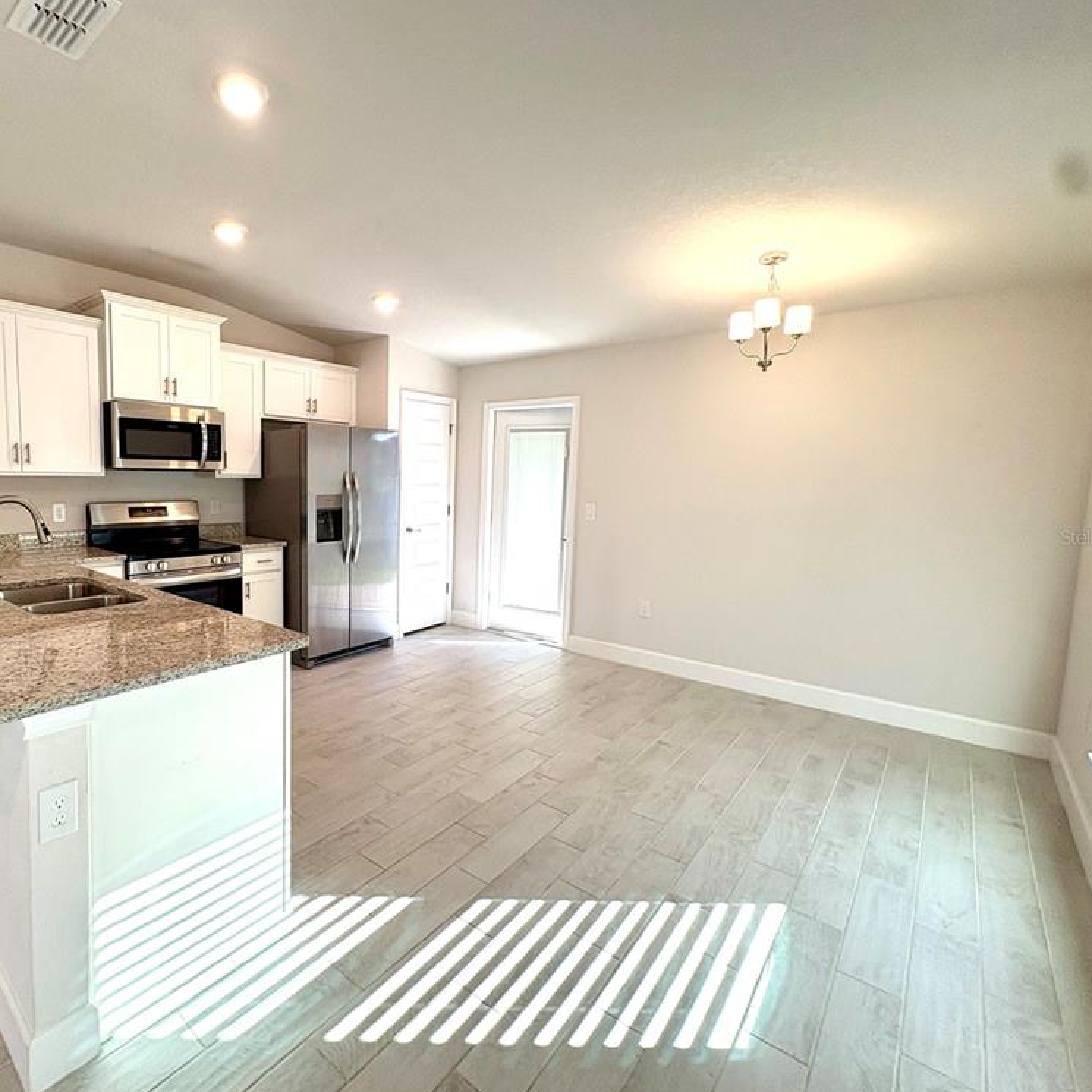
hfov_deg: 82.1
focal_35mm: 17
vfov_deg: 84.0
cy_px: 536
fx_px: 607
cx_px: 399
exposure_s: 1/120
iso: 100
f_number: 2.2
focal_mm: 2.22
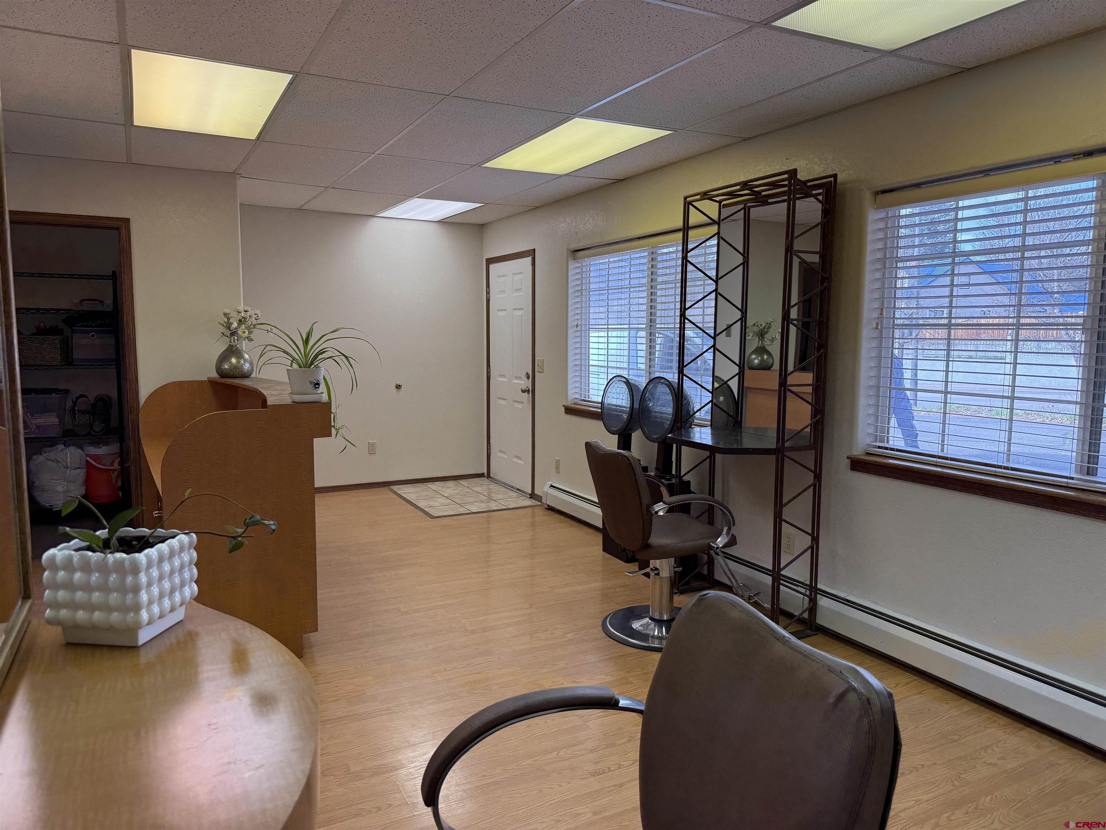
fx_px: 767
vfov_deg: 56.8
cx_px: 553
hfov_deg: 71.6
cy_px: 415
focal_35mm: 24
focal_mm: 6.76
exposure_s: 1/252
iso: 100
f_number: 1.78
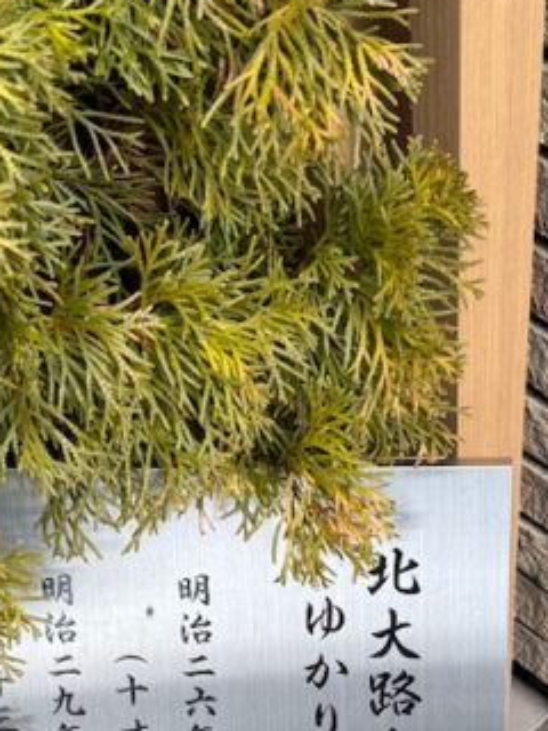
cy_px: 746
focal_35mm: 80
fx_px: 1689
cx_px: 338
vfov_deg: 23.3
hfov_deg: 18.4
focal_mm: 6.76
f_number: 1.78
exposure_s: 1/782
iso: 80
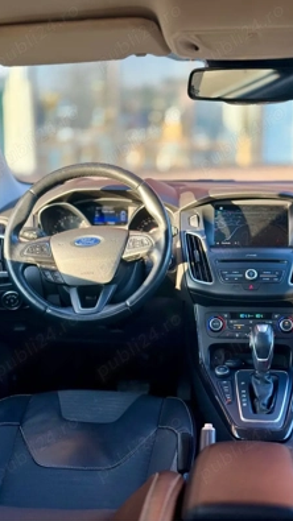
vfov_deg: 39.2
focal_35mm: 53
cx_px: 165
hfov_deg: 22.6
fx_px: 732
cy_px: 259
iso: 50
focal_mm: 6.76
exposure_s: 1/121
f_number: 1.78
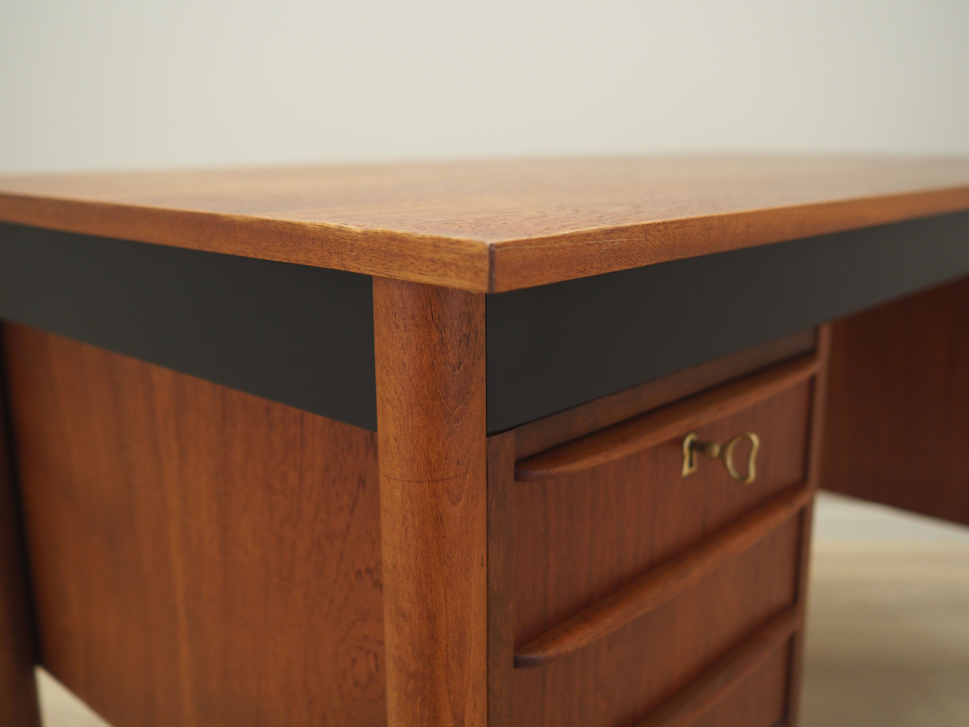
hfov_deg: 54.0
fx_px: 952
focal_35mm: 34
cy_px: 364
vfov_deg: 41.8
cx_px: 484
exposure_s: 1/80
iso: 640
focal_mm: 17
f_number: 2.2
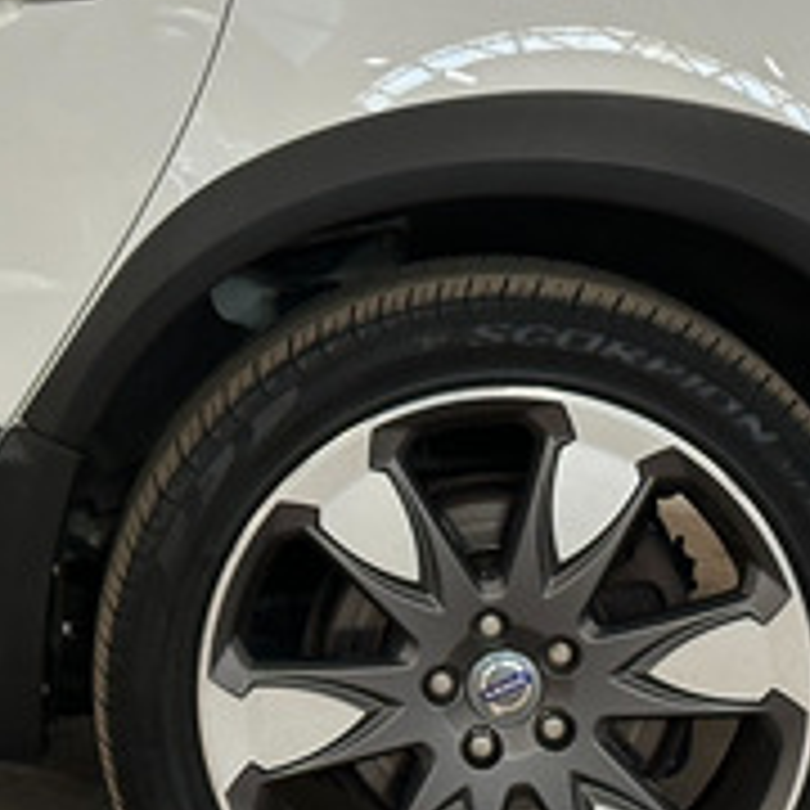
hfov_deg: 11.4
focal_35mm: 153
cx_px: 225
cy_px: 90
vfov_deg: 11.4
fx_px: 4050
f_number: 1.8
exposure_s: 1/50
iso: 125
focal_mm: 6.86
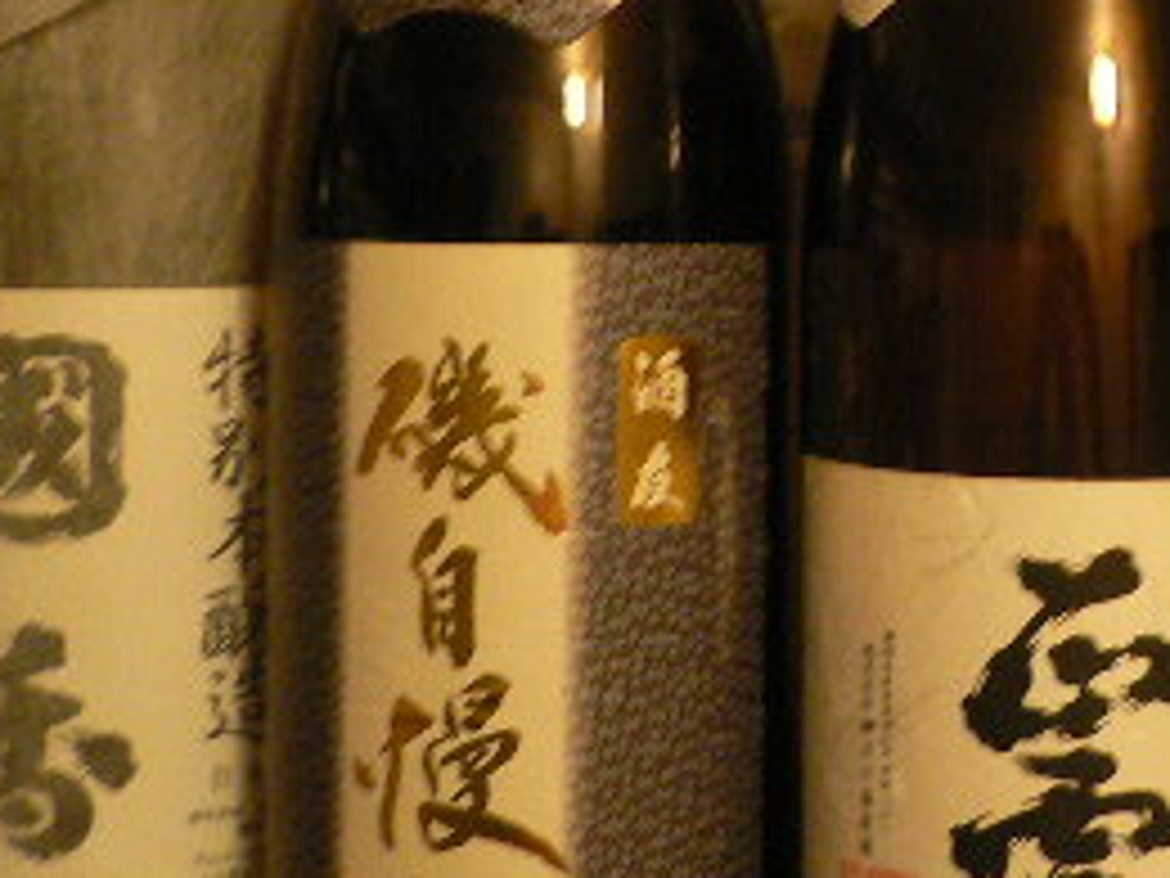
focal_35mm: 86
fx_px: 2907
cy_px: 68
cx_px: 1305
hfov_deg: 21.5
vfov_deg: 16.9
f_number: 2.8
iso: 200
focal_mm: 5.8
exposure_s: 1/8
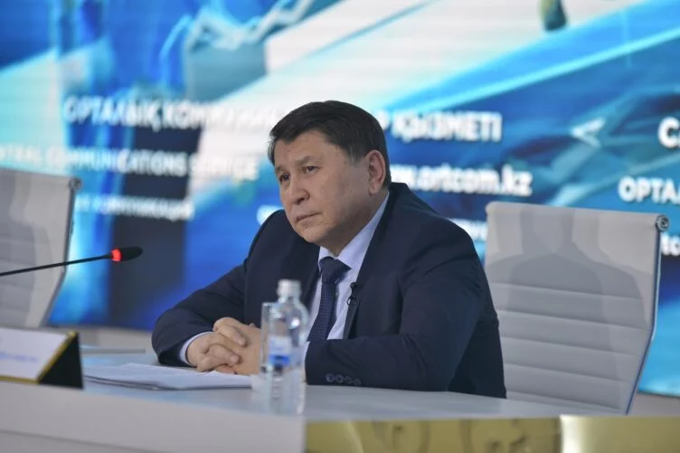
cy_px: 226
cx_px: 340
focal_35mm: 200
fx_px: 3777
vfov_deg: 6.9
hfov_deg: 10.3
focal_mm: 200
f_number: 3.2
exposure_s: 1/250
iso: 800
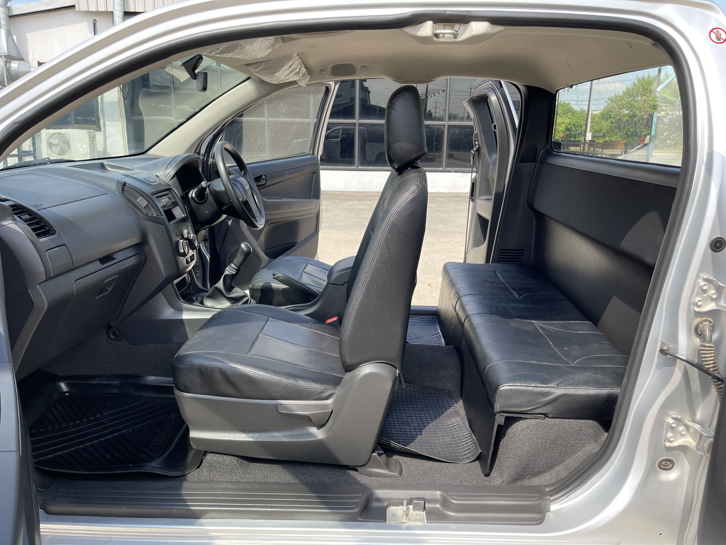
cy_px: 272
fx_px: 545
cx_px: 363
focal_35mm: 26
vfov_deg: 53.1
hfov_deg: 67.3
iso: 32
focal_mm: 5.1
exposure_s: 1/496
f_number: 1.6
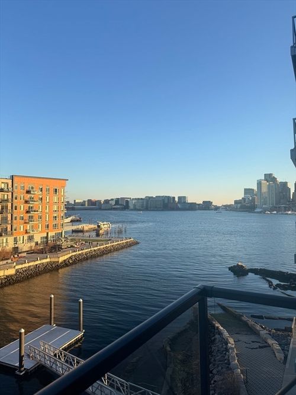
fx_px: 274
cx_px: 148
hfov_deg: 56.8
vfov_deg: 71.6
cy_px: 198
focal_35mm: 24
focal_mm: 6.76
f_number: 1.78
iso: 80
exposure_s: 1/1678
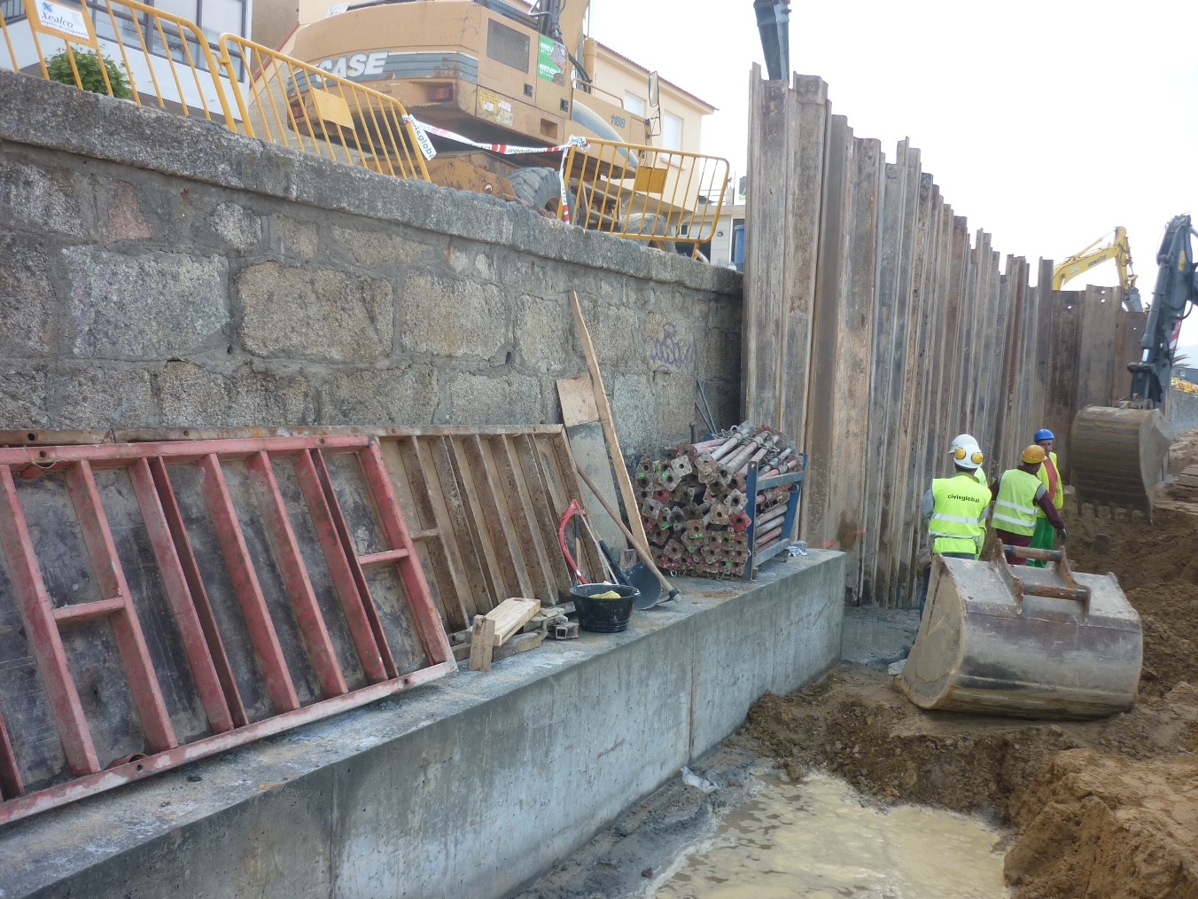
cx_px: 599
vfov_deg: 42.9
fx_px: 1142
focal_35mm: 33
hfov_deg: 55.4
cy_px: 450
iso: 80
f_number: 2.8
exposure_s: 1/200
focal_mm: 5.5
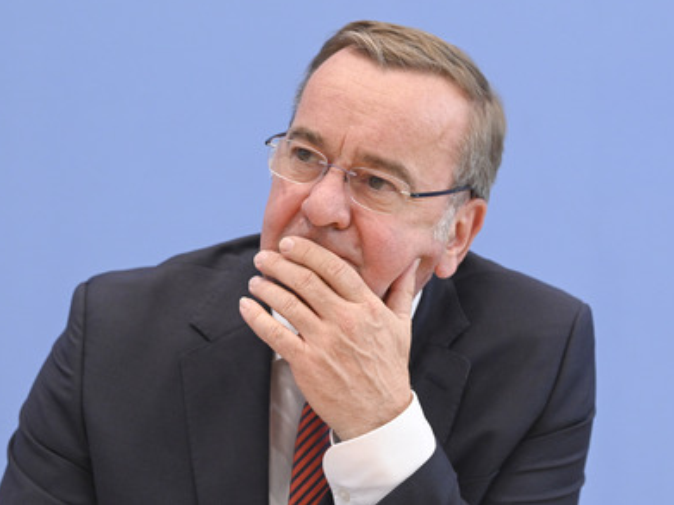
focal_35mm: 122
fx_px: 2375
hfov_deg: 16.2
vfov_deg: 12.1
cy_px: 248
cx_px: 325
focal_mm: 110
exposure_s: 1/640
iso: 3200
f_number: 5
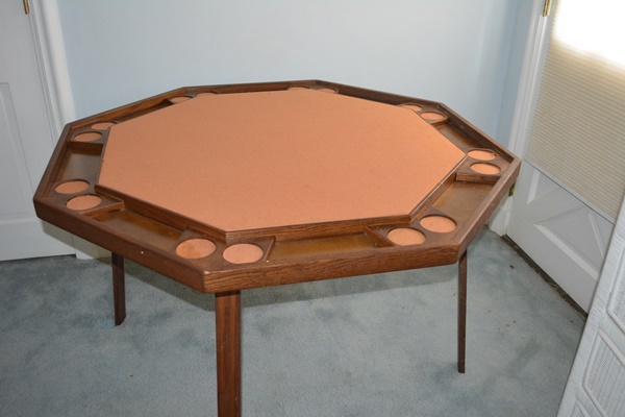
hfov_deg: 57.2
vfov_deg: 40.0
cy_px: 208
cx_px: 312
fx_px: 573
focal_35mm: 33
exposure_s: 1/60
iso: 1800
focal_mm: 22
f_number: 3.8
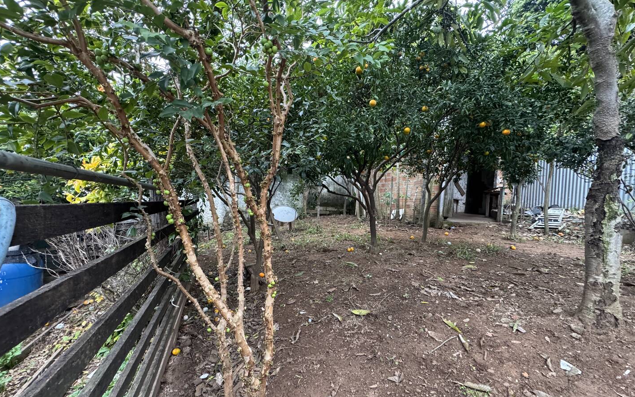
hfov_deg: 101.5
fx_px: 260
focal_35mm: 15
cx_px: 316
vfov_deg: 74.7
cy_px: 212
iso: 320
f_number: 2.2
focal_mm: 2.22
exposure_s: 1/72
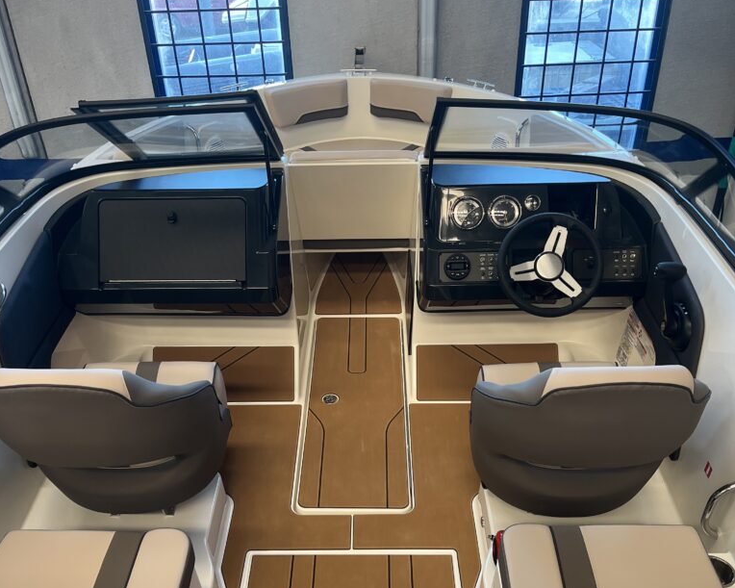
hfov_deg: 52.8
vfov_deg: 42.3
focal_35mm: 34
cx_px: 367
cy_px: 424
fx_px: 740
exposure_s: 1/122
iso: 100
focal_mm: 5.1
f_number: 1.6
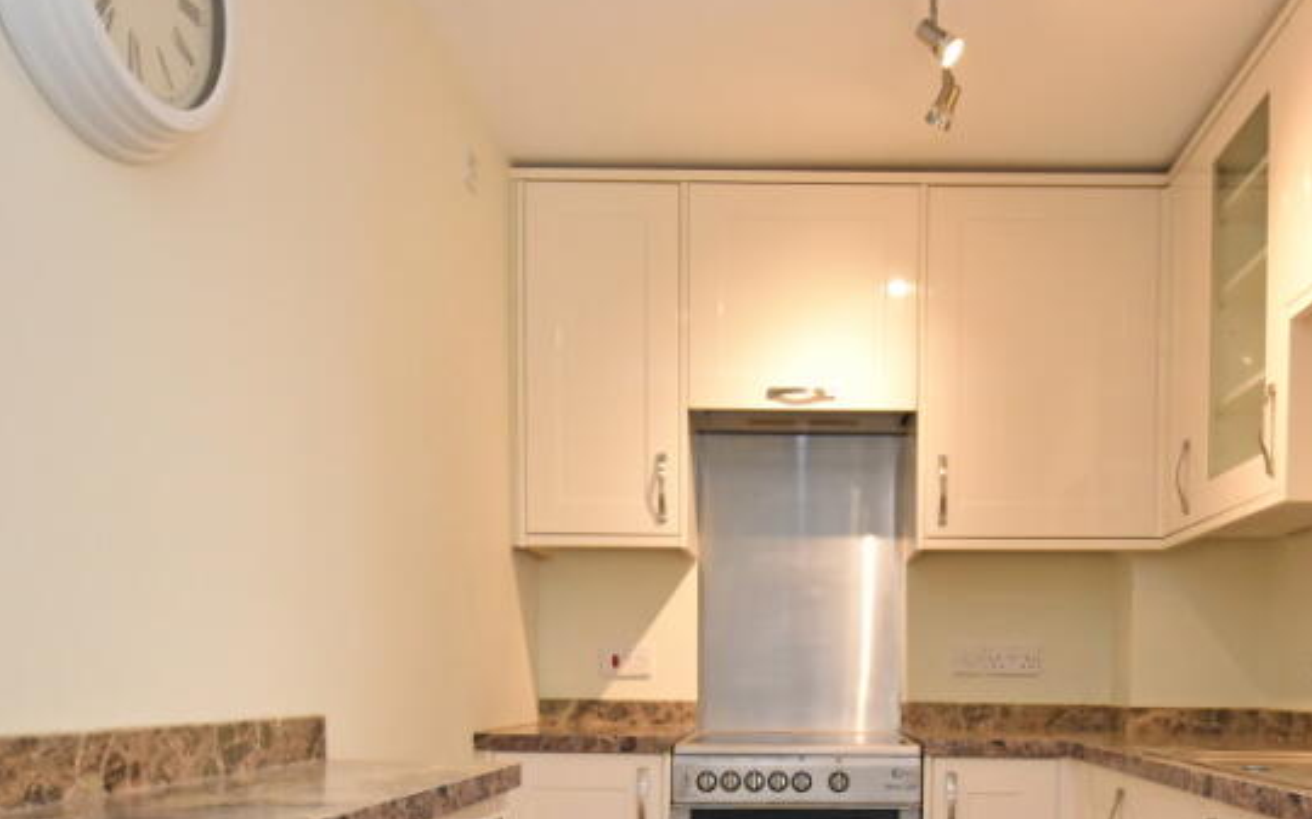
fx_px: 1036
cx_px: 811
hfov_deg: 63.8
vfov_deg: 40.6
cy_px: 701
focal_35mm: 29
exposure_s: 1/125
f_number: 4
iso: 1400
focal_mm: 10
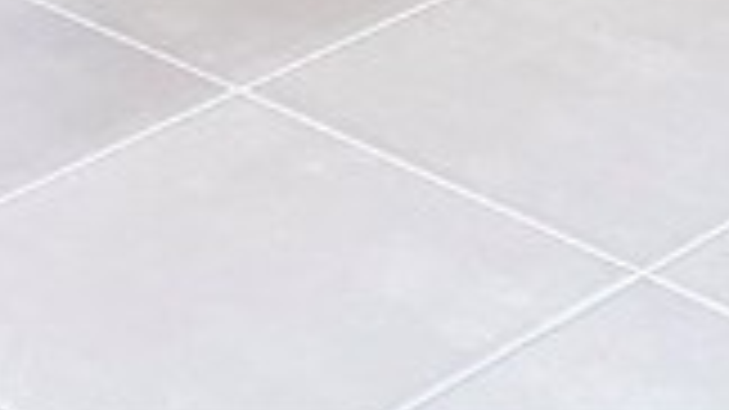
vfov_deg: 5.7
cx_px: 378
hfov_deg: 12.0
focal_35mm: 179
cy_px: -1298
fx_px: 3459
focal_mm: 5.96
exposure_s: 1/60
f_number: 1.6
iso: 160
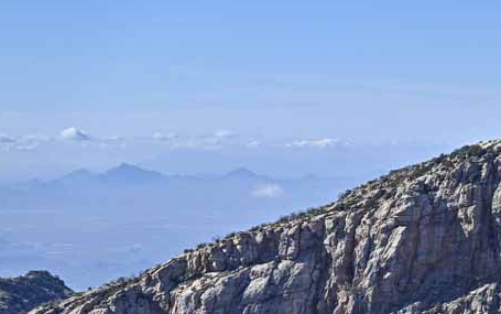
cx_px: 399
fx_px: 2937
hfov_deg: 9.7
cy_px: 245
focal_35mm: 215
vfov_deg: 6.1
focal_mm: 120
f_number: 5
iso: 100
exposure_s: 1/1600
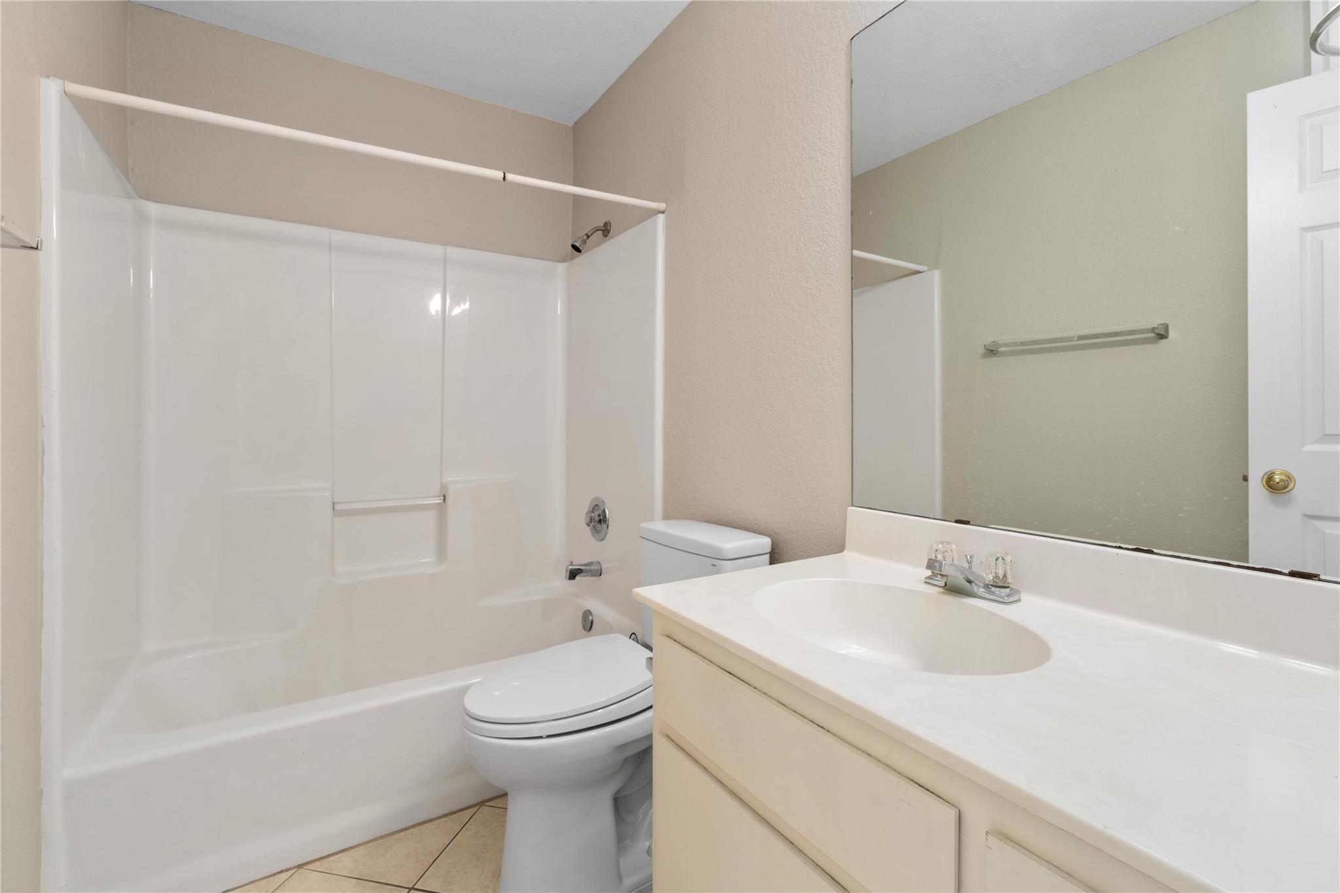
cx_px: 670
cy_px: 446
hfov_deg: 96.7
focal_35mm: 16
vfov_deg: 73.7
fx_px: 595
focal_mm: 10.6
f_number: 8
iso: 400
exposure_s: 1/1.25
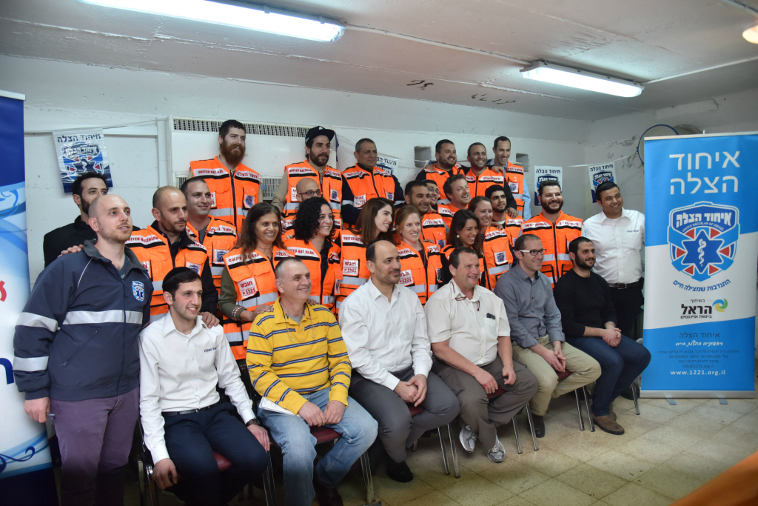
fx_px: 505
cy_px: 253
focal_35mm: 24
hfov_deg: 73.7
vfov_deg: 53.1
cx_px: 379
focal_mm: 24
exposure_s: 1/320
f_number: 4
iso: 1000
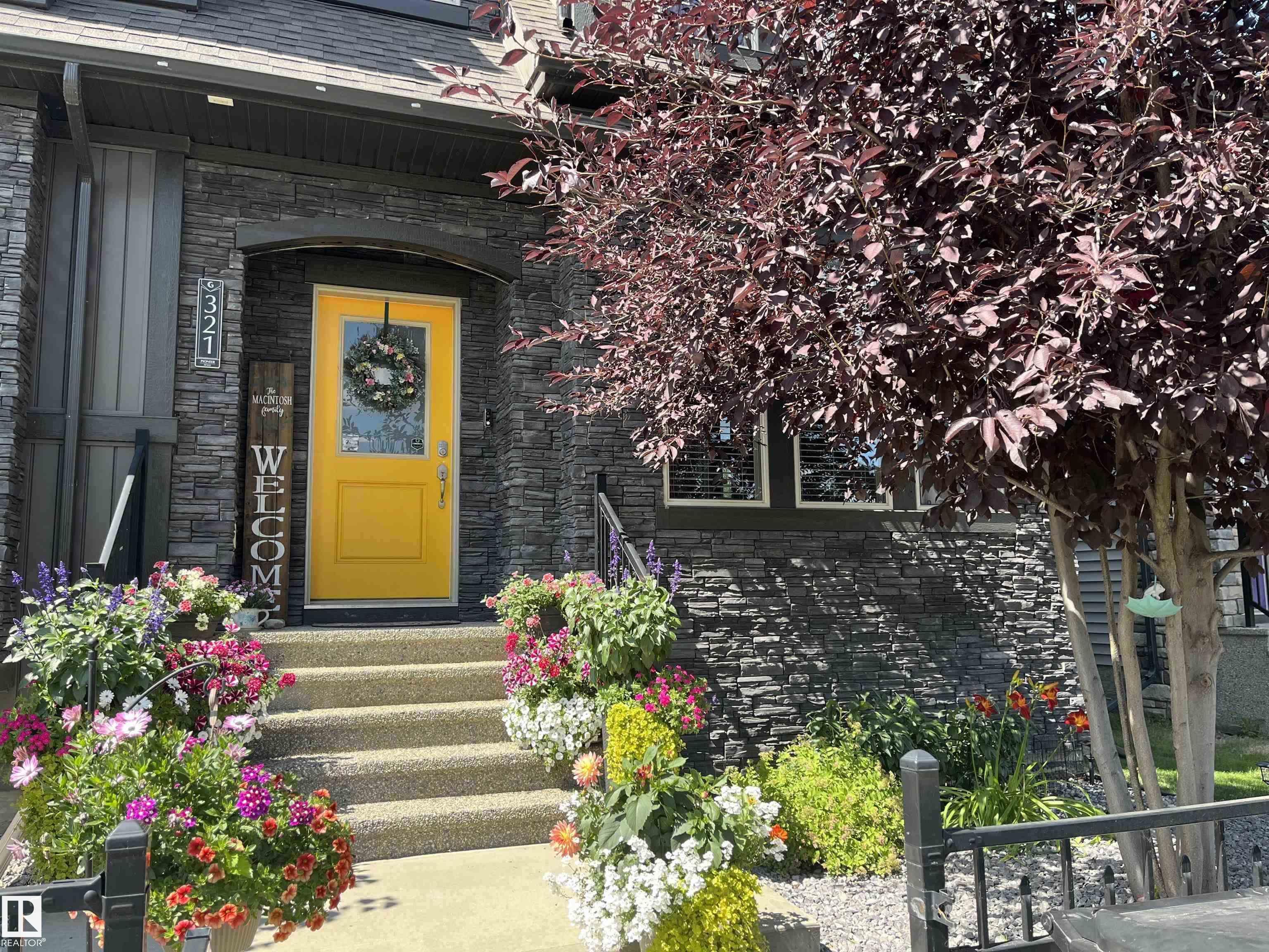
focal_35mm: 26
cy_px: 476
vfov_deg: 53.1
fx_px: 953
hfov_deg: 67.3
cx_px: 634
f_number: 1.6
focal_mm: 5.1
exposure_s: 1/615
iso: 50
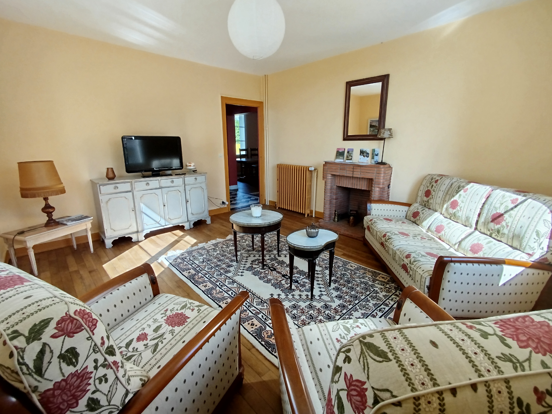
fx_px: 239
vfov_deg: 81.7
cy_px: 207
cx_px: 276
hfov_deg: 98.2
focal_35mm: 15
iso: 50
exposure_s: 1/106
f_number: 2.2
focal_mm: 1.65
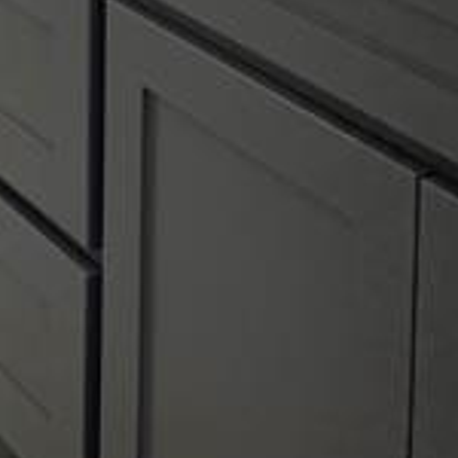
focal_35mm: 118
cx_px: -223
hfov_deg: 13.9
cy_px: -376
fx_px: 1766
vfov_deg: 13.3
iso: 40
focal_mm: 4.2
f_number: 1.6
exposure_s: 1/120
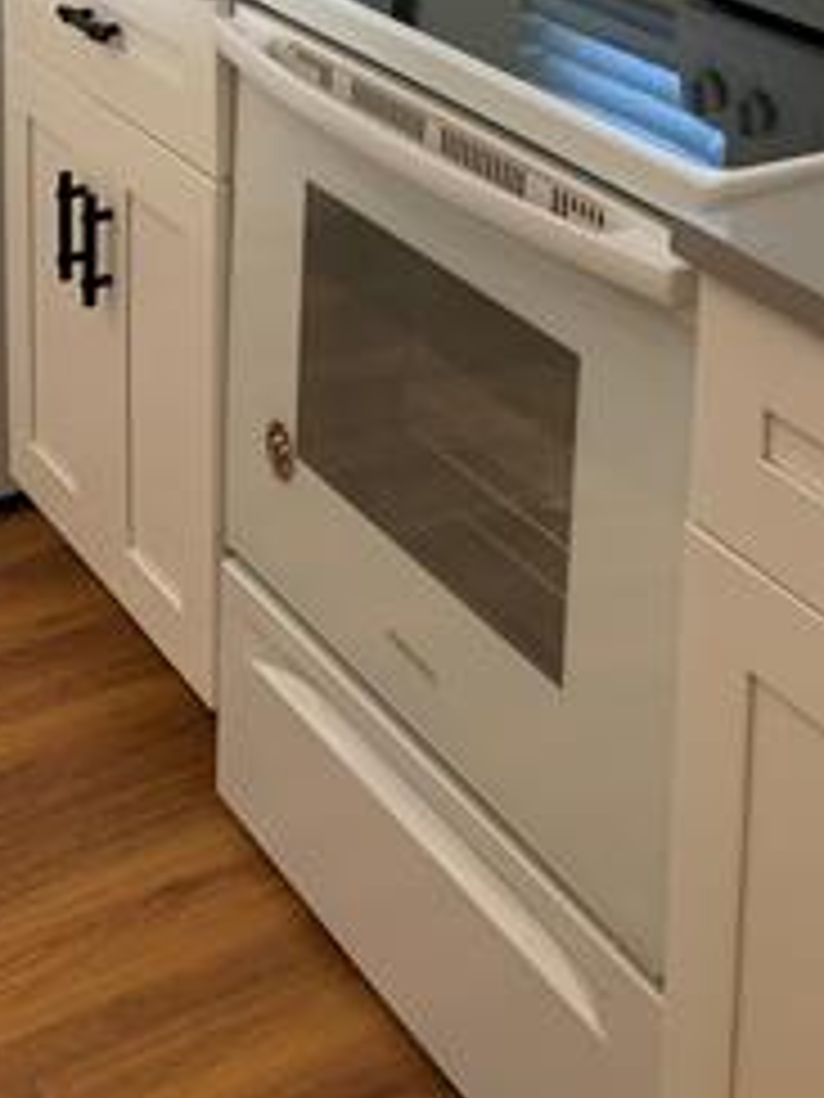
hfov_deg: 22.6
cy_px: -176
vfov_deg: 27.2
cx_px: 653
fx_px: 2031
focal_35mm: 64
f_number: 1.8
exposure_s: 1/60
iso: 64
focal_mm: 4.25
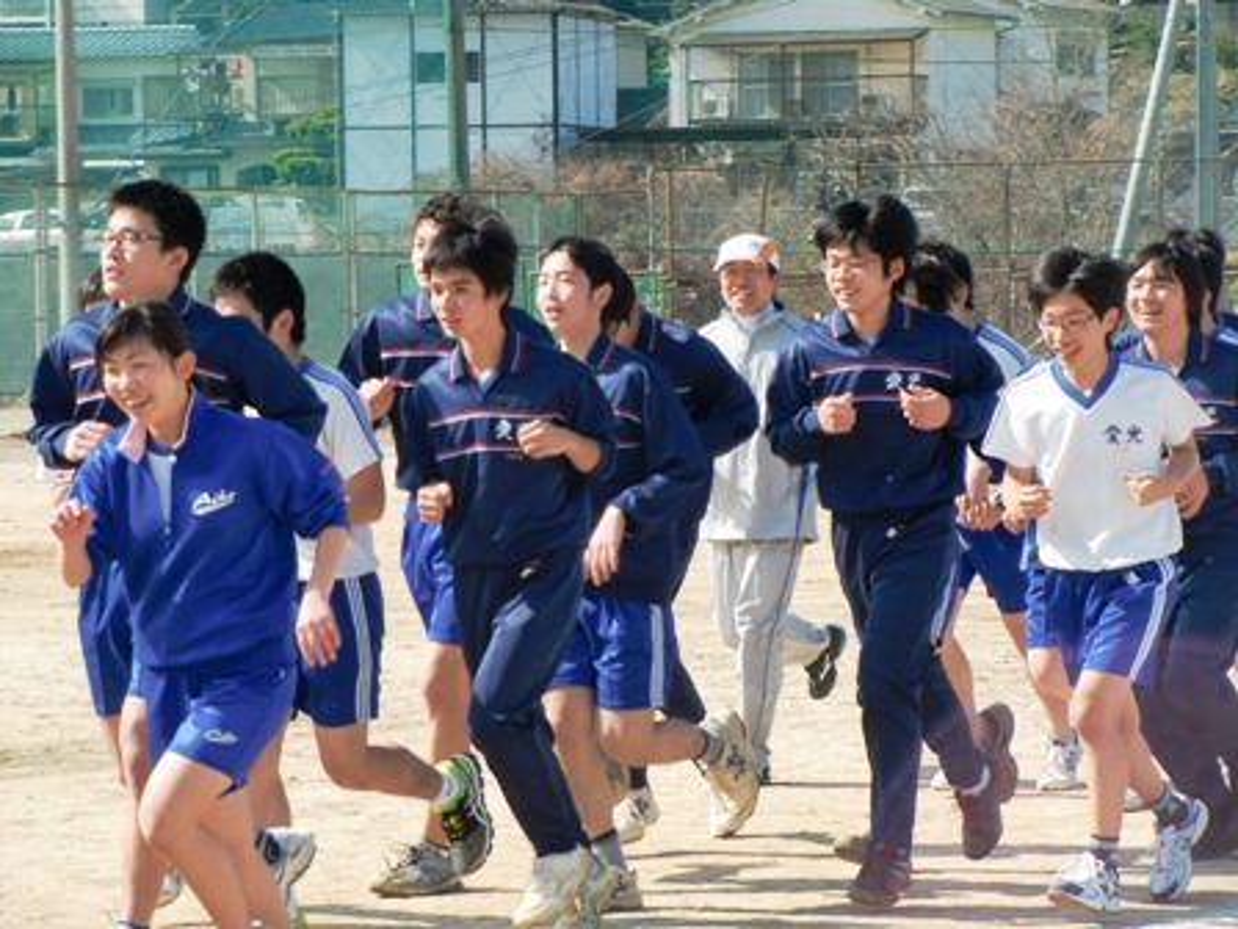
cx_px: 619
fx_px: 6008
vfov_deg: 8.8
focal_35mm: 168
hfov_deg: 11.8
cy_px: 464
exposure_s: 1/320
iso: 64
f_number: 4.8
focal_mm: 30.1
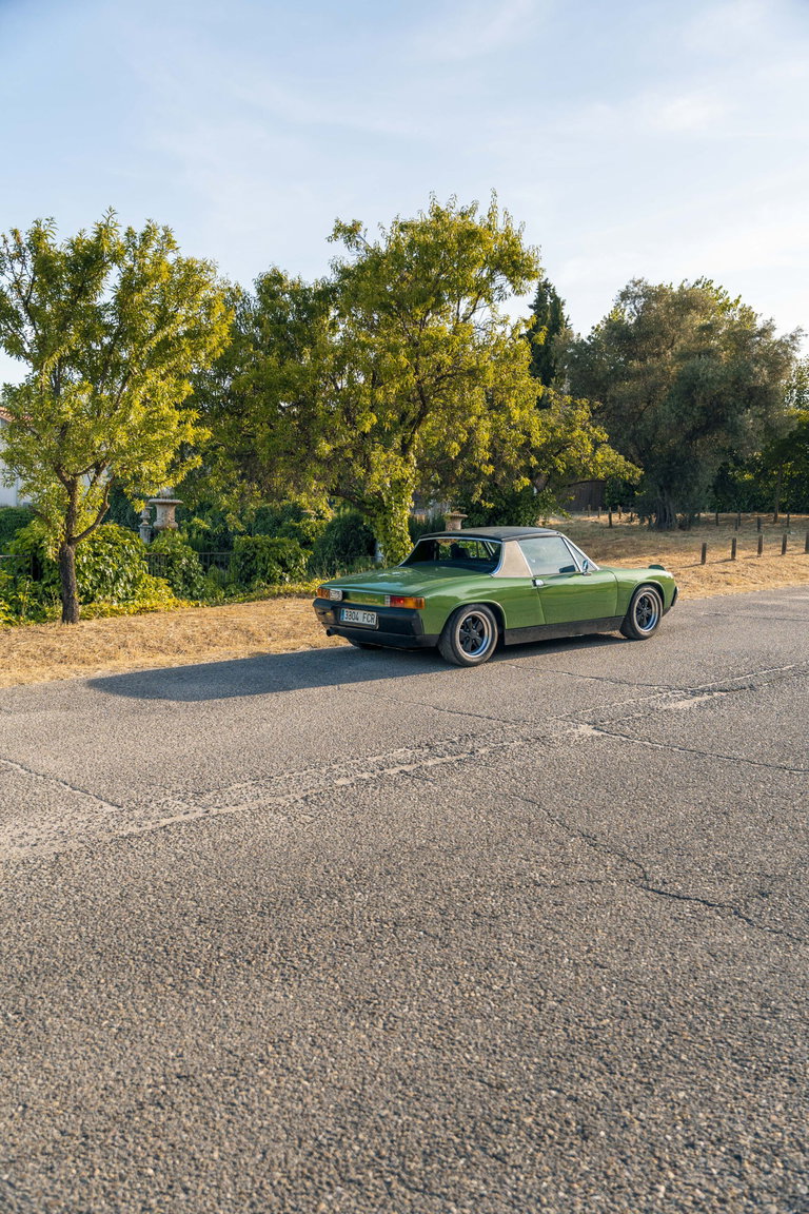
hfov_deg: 43.1
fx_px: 1025
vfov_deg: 61.3
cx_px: 404
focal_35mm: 30
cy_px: 607
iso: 100
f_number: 3.5
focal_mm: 30.4
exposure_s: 1/400
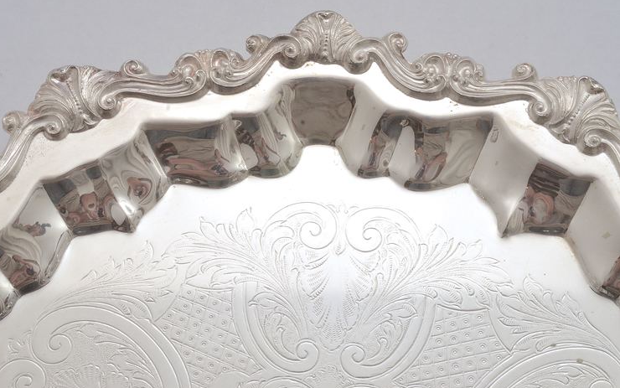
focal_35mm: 89
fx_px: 1496
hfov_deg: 23.4
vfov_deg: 14.8
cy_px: 186
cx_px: 294
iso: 800
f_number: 16
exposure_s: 1/125
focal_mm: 55
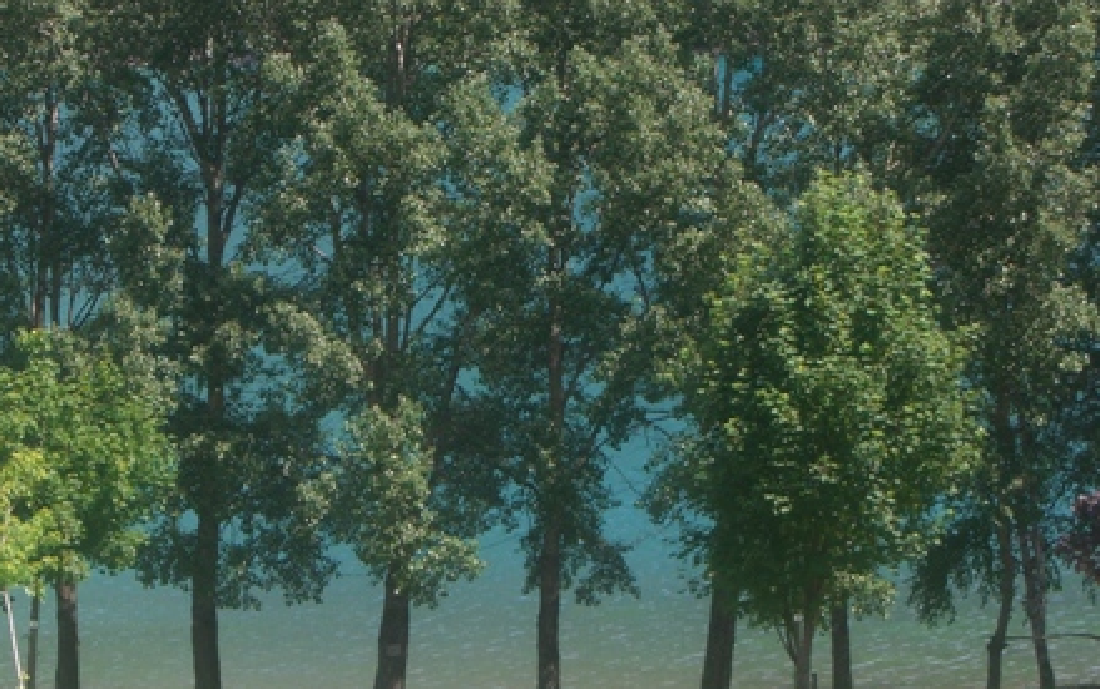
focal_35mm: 176
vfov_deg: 7.5
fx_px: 5280
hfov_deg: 11.9
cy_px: 561
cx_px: 338
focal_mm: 23.7
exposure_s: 1/100
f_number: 7.4
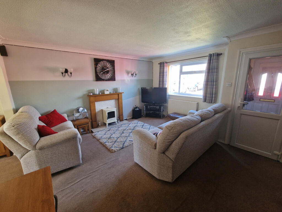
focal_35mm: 13
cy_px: 106
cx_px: 141
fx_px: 106
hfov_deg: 106.2
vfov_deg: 89.9
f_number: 2.2
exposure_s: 1/50
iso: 160
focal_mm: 2.2
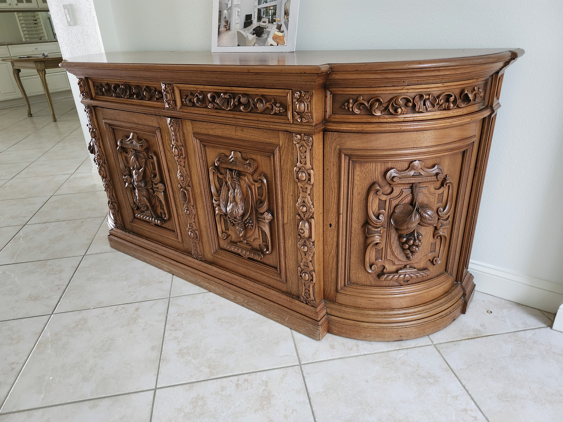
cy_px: 211
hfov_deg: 73.9
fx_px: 374
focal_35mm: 23
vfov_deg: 58.9
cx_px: 282
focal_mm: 5.54
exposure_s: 1/25
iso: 500
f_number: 1.8
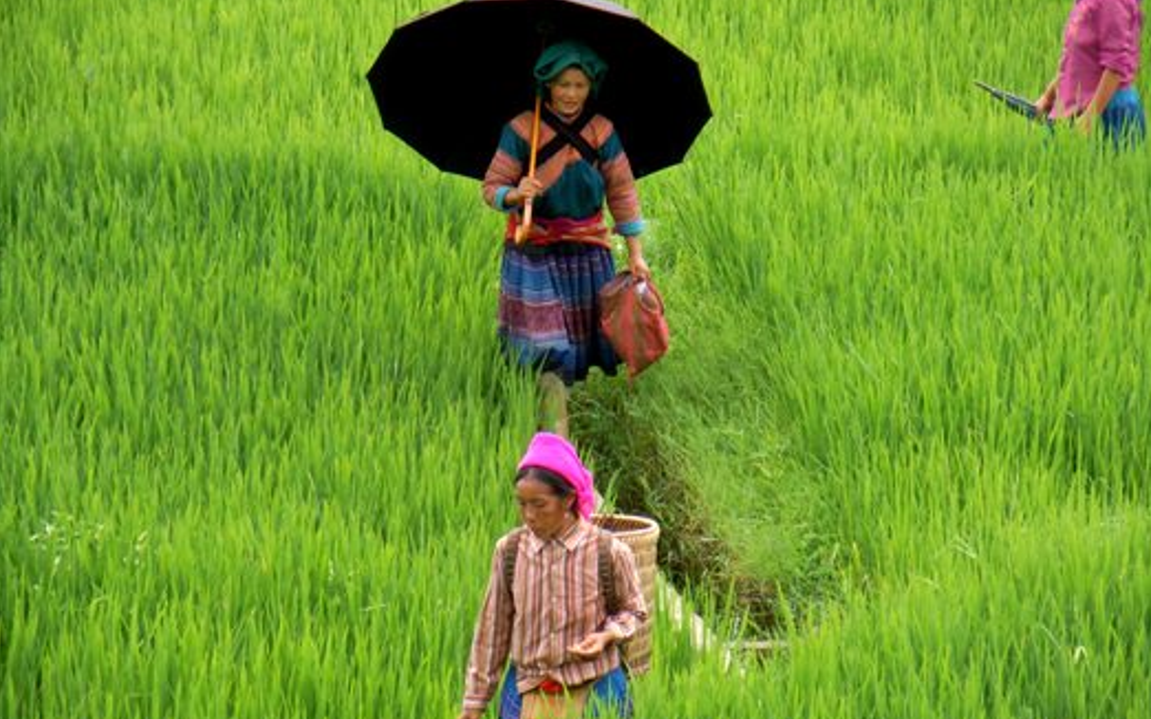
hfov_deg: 6.6
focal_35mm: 320
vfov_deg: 4.1
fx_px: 10036
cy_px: 375
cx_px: 577
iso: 250
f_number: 5.6
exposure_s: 1/250
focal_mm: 54
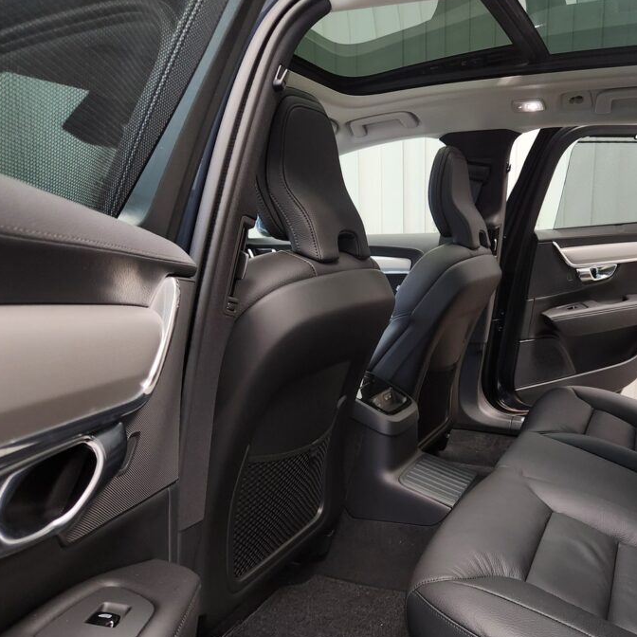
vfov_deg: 52.4
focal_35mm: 31
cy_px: 355
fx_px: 645
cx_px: 430
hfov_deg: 51.4
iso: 320
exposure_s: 1/100
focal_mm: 5.4
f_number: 1.8
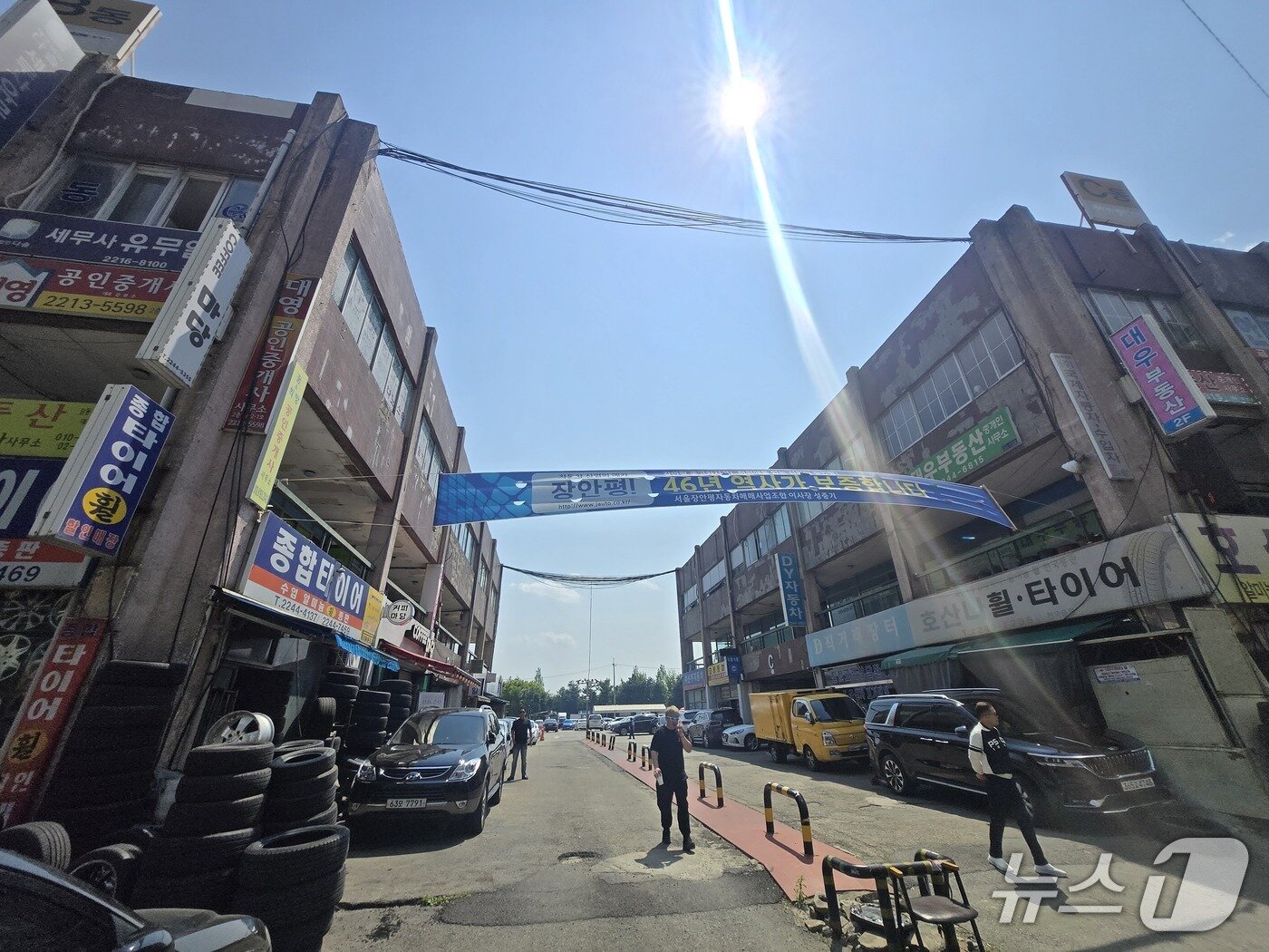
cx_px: 634
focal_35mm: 13
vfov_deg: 89.9
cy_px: 476
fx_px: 477
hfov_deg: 106.2
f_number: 2.2
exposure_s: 1/3050
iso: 25
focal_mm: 1.7
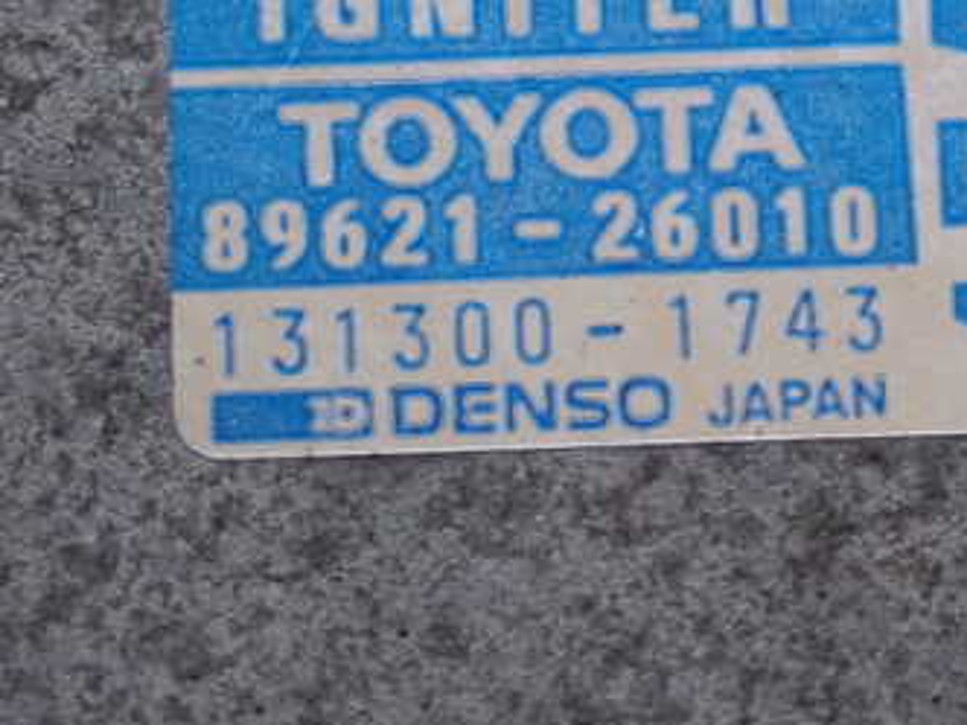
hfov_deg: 12.4
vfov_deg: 9.3
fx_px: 4442
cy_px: 166
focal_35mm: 159
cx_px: 687
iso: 1250
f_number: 4.5
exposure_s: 1/20
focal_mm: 15.66
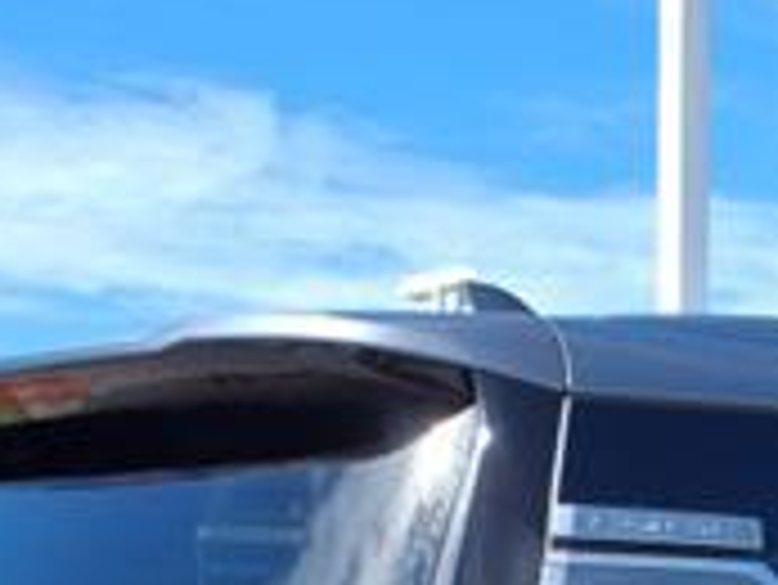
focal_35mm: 100
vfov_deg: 13.8
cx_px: 881
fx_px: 2249
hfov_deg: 18.8
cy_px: 918
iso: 40
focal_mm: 3.58
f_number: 1.9
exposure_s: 1/1429
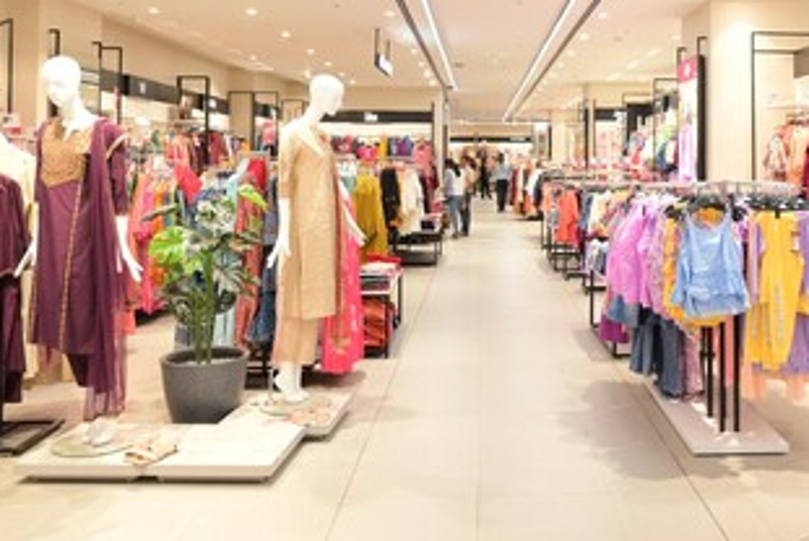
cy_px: 134
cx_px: 523
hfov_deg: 51.1
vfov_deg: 35.2
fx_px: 832
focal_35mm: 37
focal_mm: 24
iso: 2500
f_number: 5.6
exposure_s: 1/200
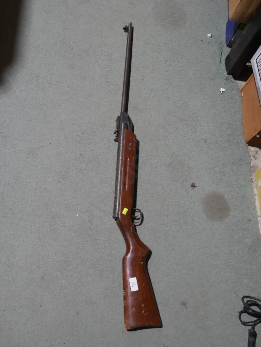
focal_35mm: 40
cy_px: 174
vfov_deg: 46.8
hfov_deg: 36.0
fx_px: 402
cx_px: 130
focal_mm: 20
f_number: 5
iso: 640
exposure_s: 1/60
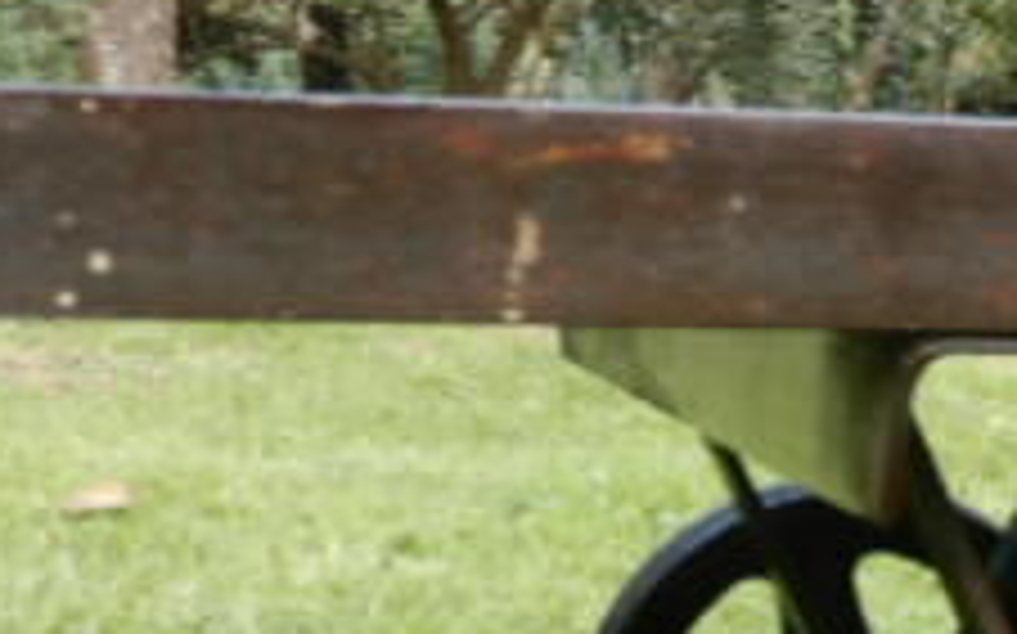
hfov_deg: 17.1
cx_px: 1341
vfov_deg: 11.3
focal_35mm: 114
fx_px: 3158
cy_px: 724
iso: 100
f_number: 4
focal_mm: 6.8
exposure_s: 1/6
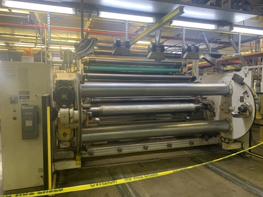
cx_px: 132
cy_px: 98
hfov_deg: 67.3
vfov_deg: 53.1
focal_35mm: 26
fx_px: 198
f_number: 1.8
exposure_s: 1/60
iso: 160
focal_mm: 4.25
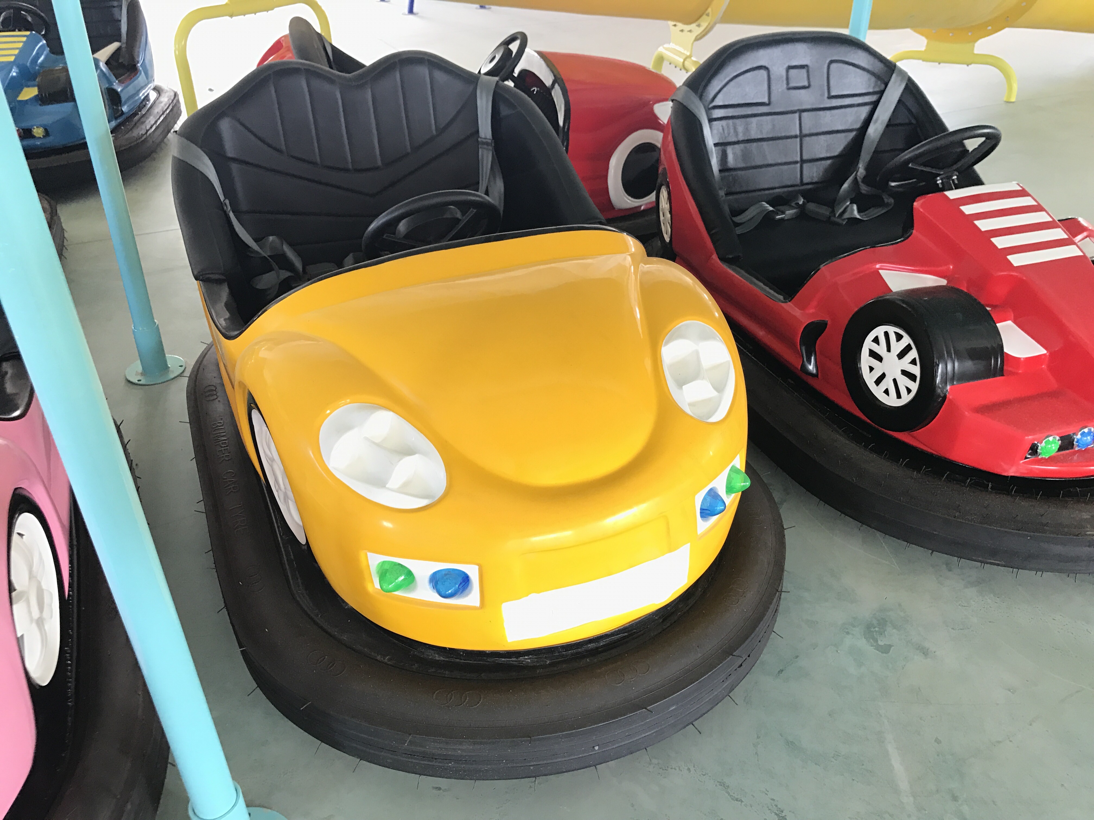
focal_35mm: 28
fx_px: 885
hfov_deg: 63.4
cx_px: 547
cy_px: 410
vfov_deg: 49.7
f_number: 1.8
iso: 40
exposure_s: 1/20
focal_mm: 3.99
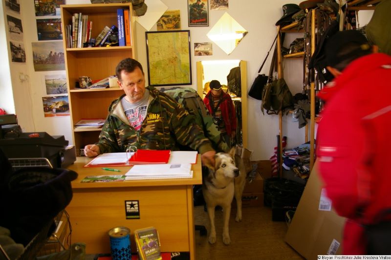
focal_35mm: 30
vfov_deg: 43.5
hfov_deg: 62.0
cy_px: 130
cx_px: 196
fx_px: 326
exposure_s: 1/15
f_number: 4
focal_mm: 20
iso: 200
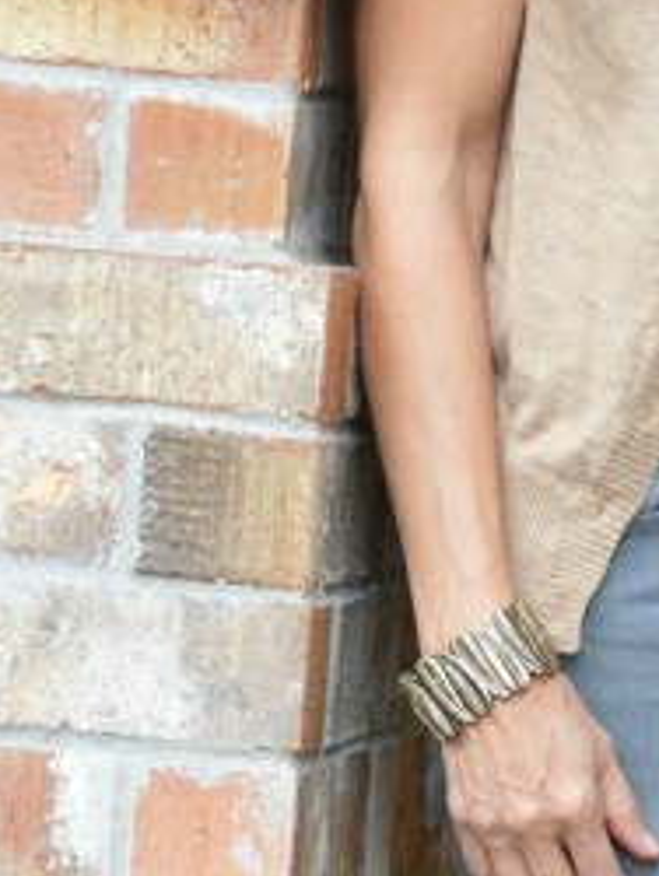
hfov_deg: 3.0
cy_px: 627
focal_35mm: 501
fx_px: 12694
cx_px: 847
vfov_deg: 4.0
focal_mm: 85
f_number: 4.5
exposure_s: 1/125
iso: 1250
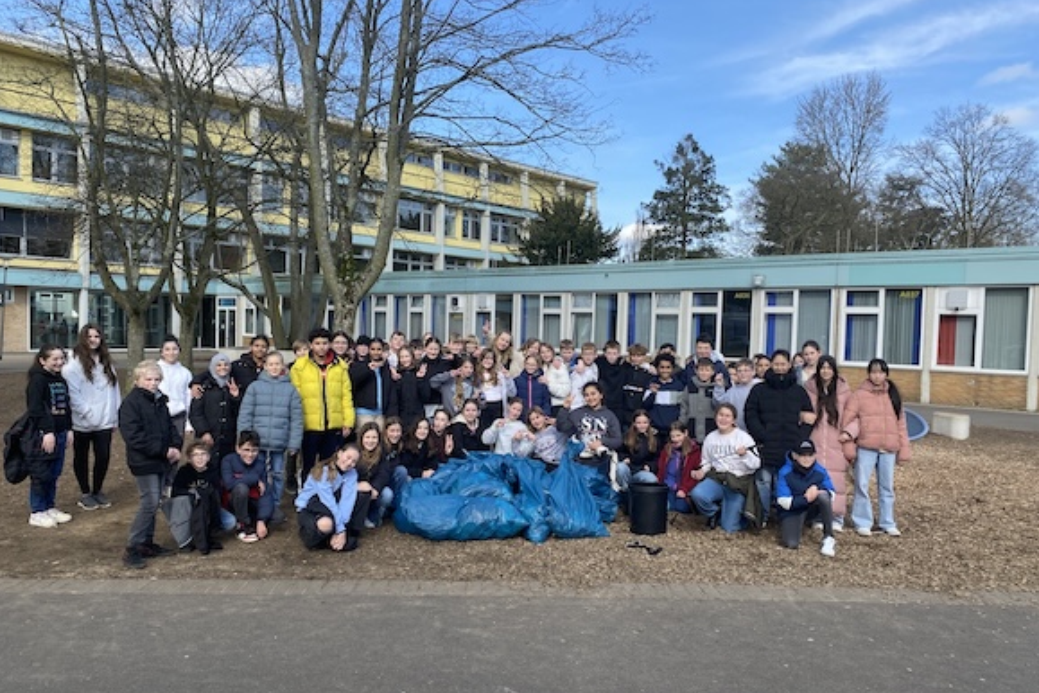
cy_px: 370
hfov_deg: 65.5
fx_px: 808
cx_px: 502
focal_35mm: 28
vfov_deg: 46.4
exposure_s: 1/1362
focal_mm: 4.25
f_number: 1.8
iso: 32
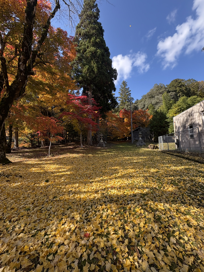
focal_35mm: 14
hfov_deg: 85.7
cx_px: 102
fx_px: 110
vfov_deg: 102.1
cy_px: 136
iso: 64
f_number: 2.2
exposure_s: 1/412
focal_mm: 2.22
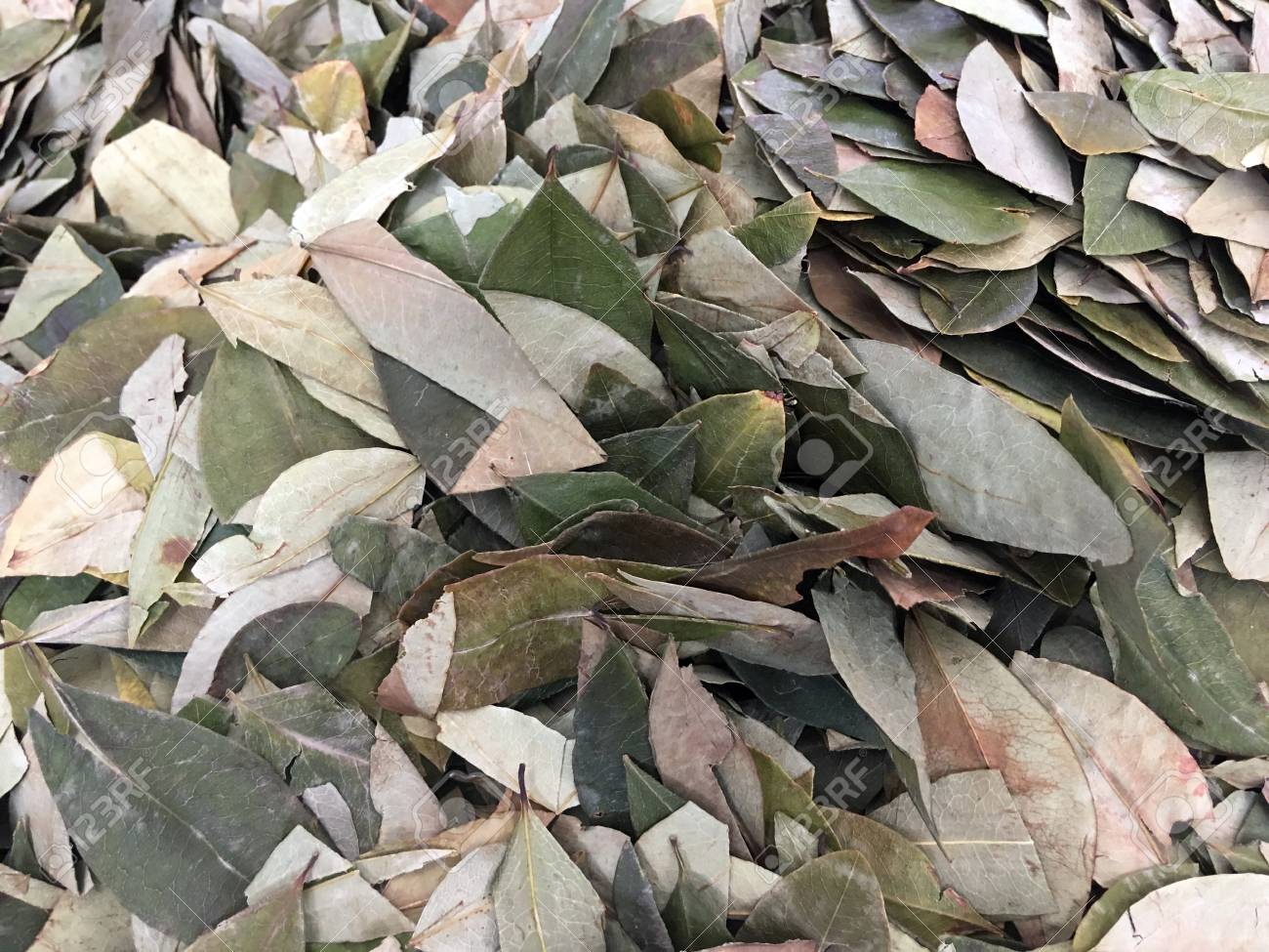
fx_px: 1063
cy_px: 476
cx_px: 634
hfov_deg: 61.7
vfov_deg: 48.2
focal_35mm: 29
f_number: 2.2
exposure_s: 1/30
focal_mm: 4.15
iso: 100
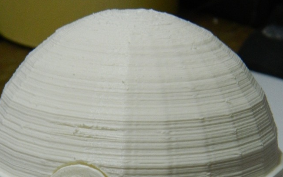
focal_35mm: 123
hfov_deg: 17.0
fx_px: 948
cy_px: 210
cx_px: 131
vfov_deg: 10.5
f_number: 4
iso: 320
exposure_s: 1/50
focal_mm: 12.6
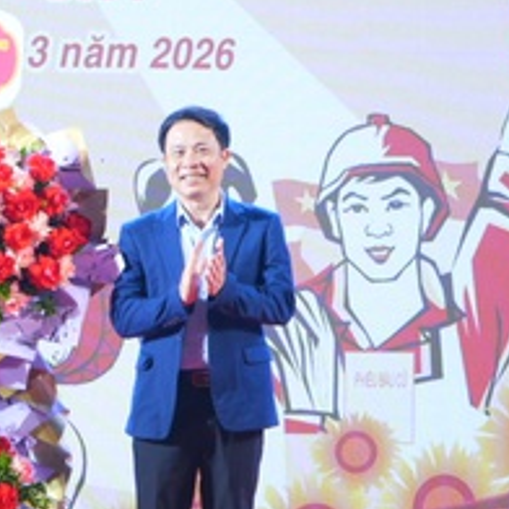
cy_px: 196
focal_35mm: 212
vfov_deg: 8.3
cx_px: -166
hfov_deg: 8.1
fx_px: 3527
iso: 500
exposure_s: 1/100
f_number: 5
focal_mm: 44
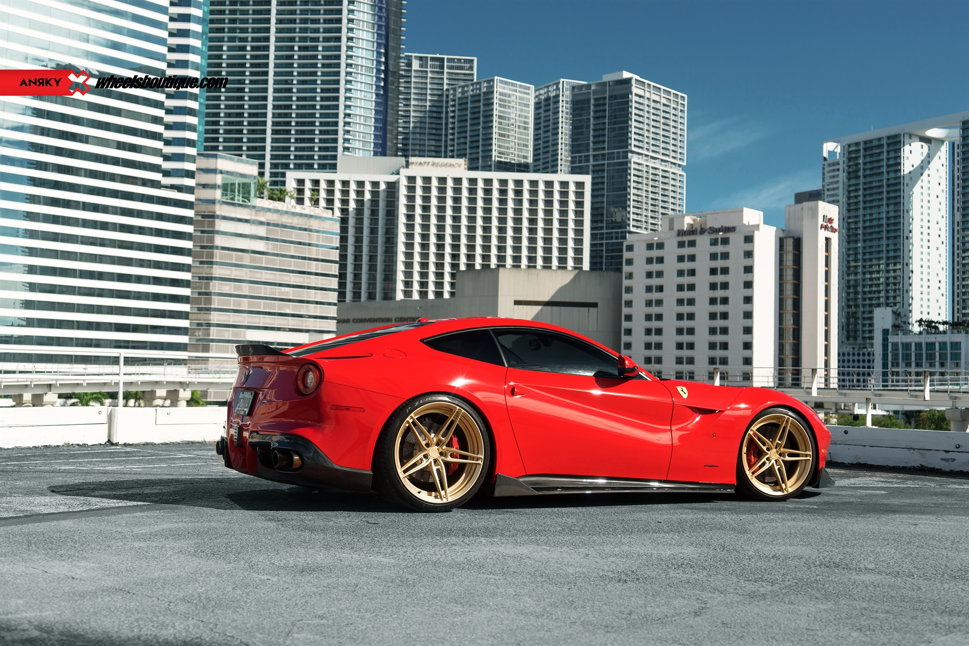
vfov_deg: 33.4
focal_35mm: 40
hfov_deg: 48.5
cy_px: 323
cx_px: 484
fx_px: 1077
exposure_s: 1/640
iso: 100
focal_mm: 40
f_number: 4
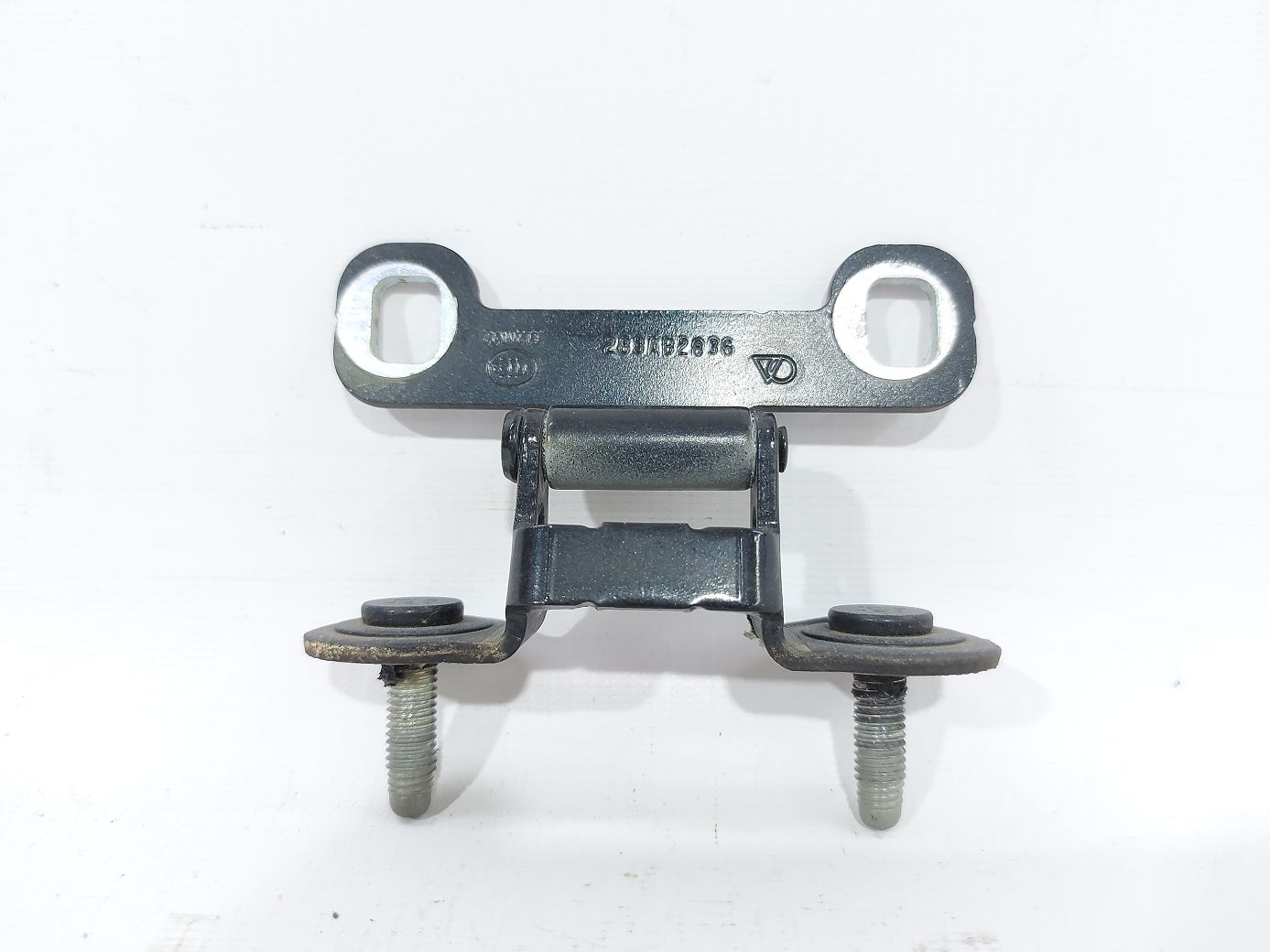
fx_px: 880
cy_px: 476
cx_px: 635
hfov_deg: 71.6
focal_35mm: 24
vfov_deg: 56.8
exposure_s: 1/50
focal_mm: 5.23
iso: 100
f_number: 1.8
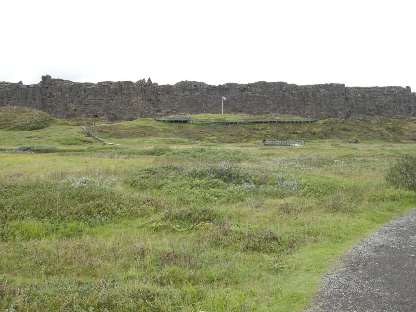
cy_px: 156
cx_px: 208
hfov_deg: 52.6
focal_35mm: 35
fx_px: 421
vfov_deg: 40.7
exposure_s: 1/180
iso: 100
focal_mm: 7.5
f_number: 4.3
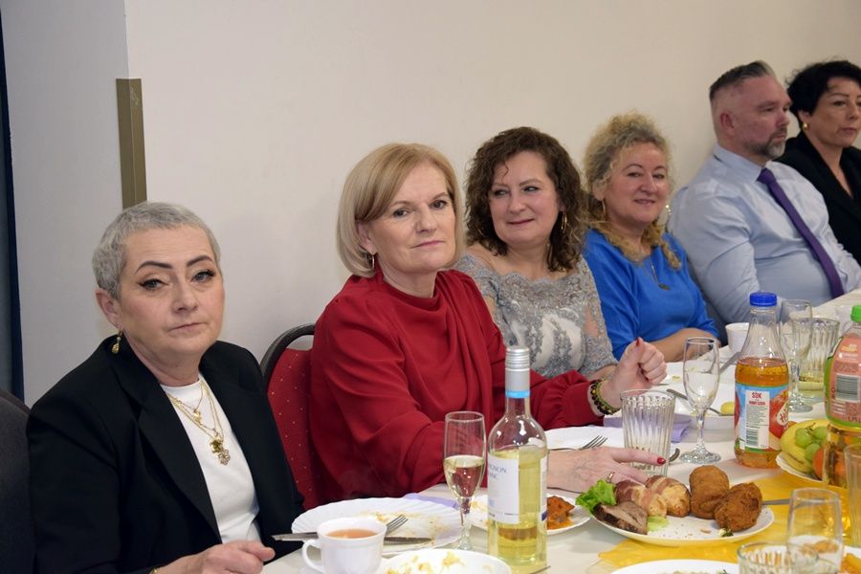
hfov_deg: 28.1
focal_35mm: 72
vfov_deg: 18.9
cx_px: 430
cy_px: 287
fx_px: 1722
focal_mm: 48
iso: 800
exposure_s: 1/60
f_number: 4.8
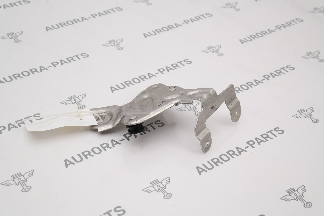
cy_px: 108
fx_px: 549
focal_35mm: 61
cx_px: 162
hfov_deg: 32.9
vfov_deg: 22.3
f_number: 5
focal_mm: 40
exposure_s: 1/125
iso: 200
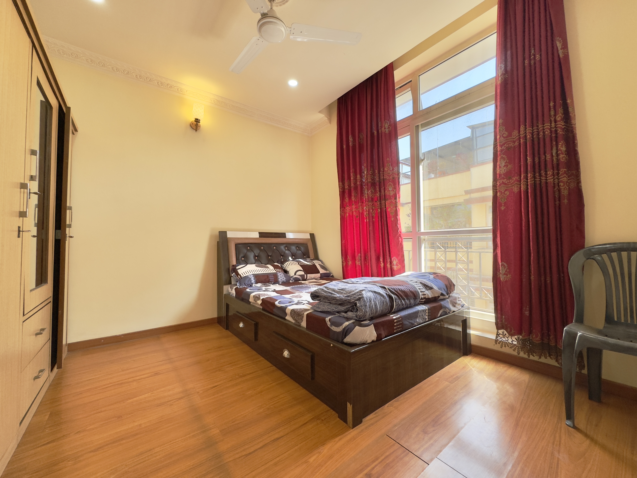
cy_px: 239
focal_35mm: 14
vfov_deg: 85.7
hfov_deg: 102.1
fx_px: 258
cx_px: 318
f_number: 2.2
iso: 40
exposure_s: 1/99
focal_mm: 2.22
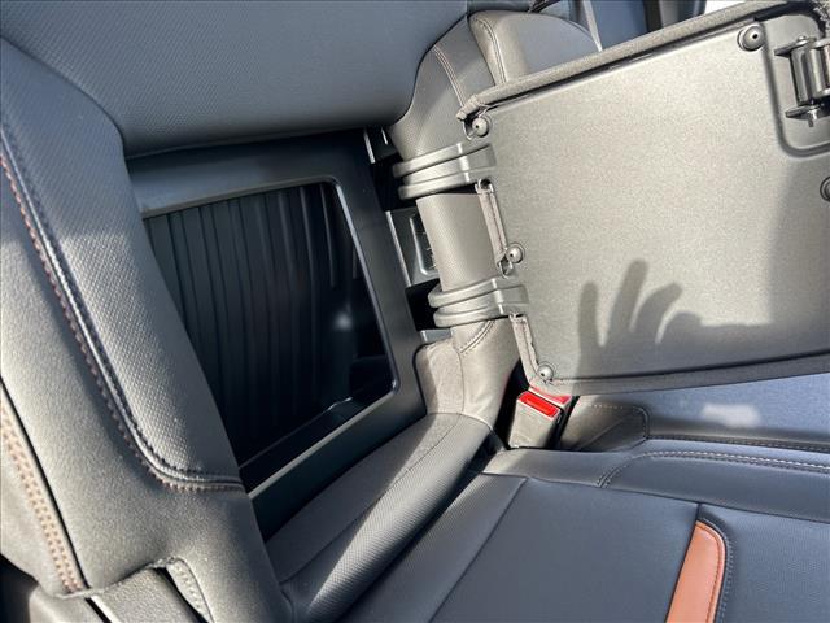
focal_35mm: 26
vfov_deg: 53.1
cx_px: 415
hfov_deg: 67.3
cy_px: 312
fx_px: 623
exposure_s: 1/175
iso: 40
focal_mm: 5.7
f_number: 1.5
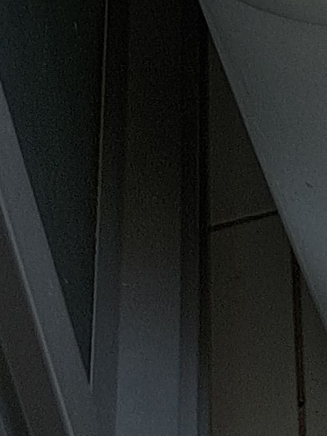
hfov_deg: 7.1
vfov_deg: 9.5
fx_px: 2193
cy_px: -765
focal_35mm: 174
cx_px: 1164
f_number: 1.8
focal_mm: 5.23
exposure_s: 1/128
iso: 50
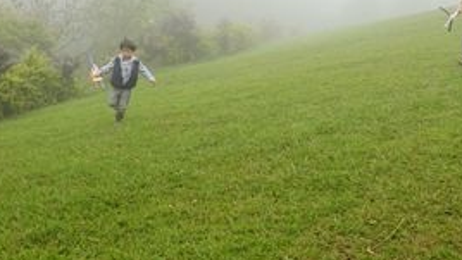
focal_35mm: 61
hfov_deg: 32.9
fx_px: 748
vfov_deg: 19.7
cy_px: 78
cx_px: 398
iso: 125
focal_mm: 9
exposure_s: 1/200
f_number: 3.5
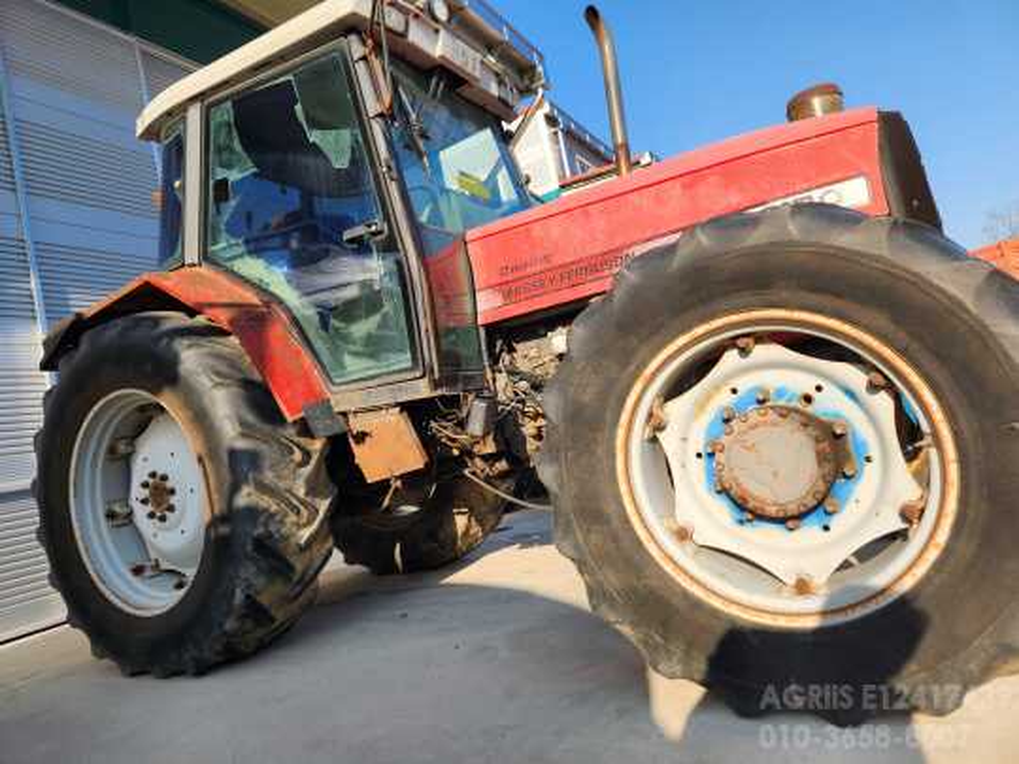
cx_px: 510
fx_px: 677
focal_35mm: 23
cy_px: 382
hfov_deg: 73.9
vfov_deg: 58.9
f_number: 1.8
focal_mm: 5.4
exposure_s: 1/963
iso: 20
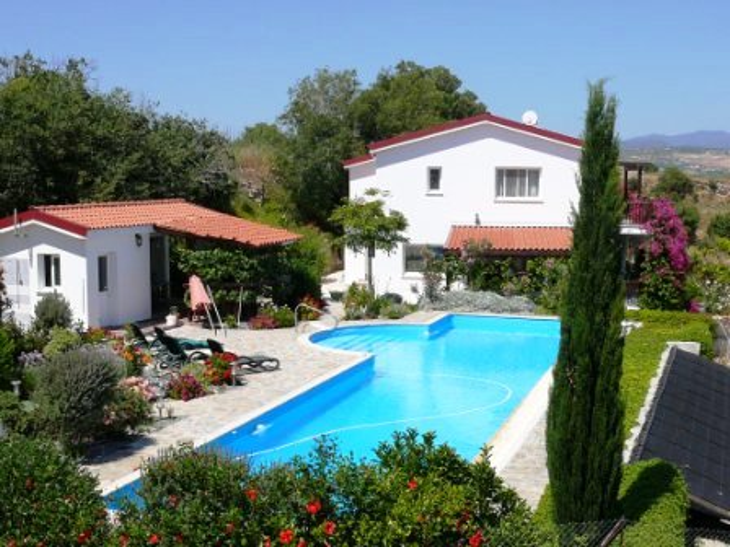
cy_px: 274
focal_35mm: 49
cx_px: 365
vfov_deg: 29.7
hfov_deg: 38.9
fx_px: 1033
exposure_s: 1/640
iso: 80
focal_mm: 5.8
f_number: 5
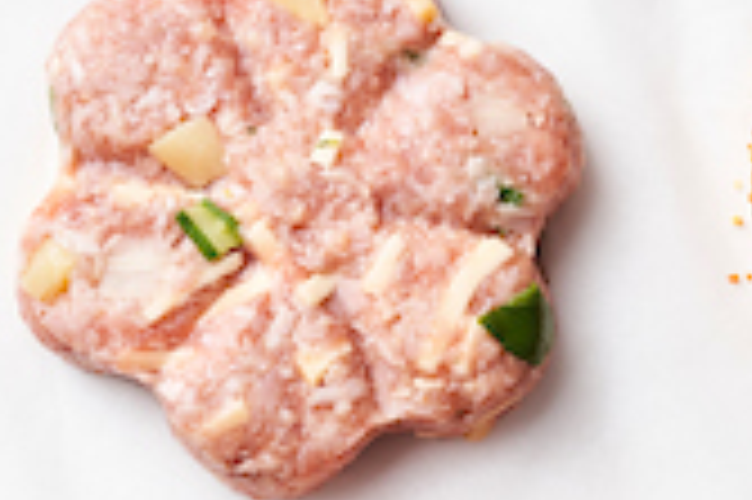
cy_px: 559
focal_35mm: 324
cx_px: 621
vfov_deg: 4.2
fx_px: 6761
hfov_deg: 6.4
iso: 200
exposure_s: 1/125
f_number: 11
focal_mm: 90
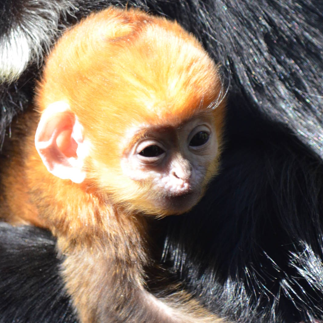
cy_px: 189
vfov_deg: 1.8
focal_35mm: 963
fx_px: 10166
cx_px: 161
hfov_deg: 1.8
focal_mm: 500
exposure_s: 1/250
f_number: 6.3
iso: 1600
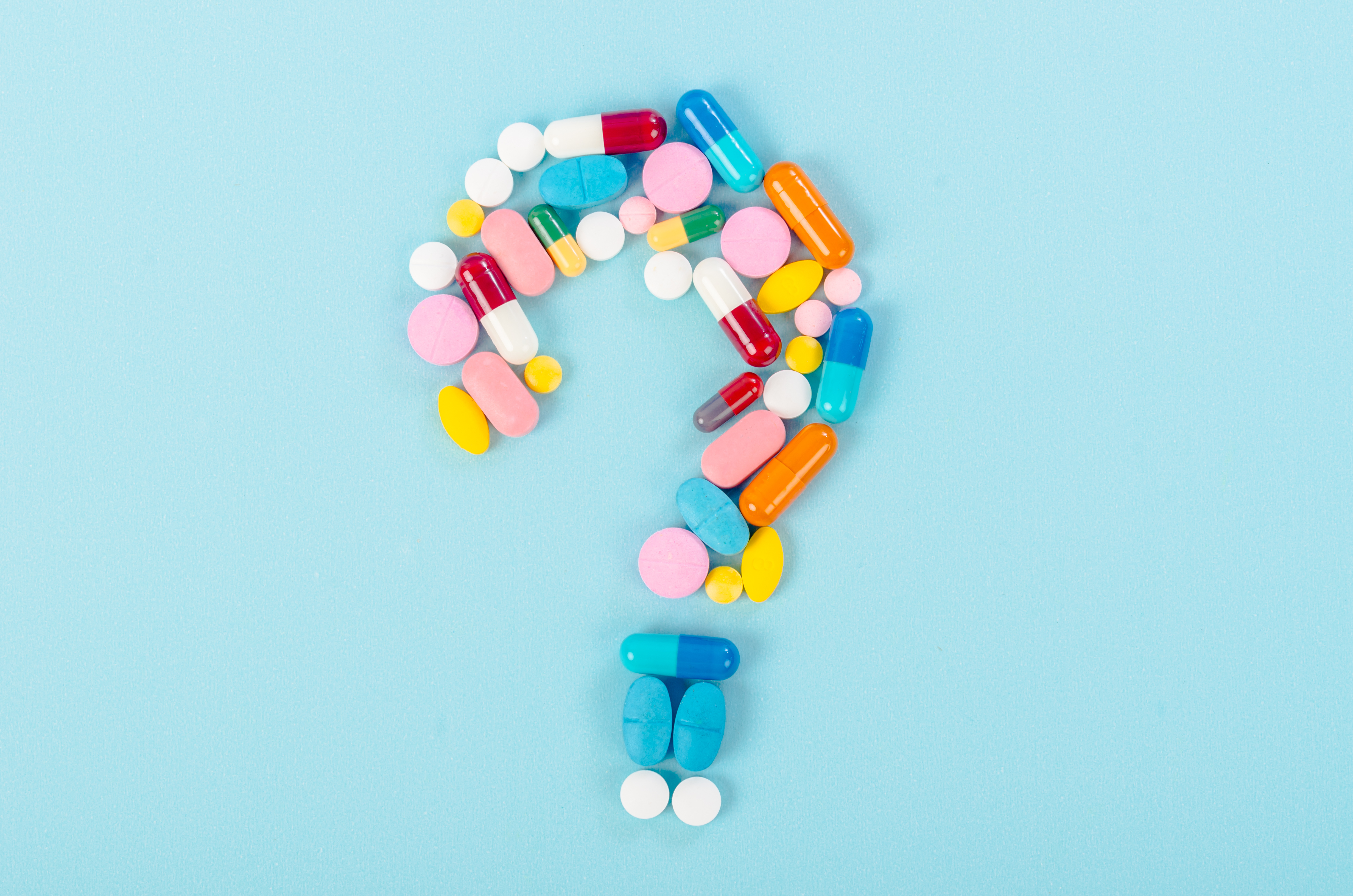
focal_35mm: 90
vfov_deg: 15.1
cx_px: 676
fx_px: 3375
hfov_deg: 22.7
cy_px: 448
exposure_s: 1/160
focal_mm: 60
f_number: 11
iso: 100
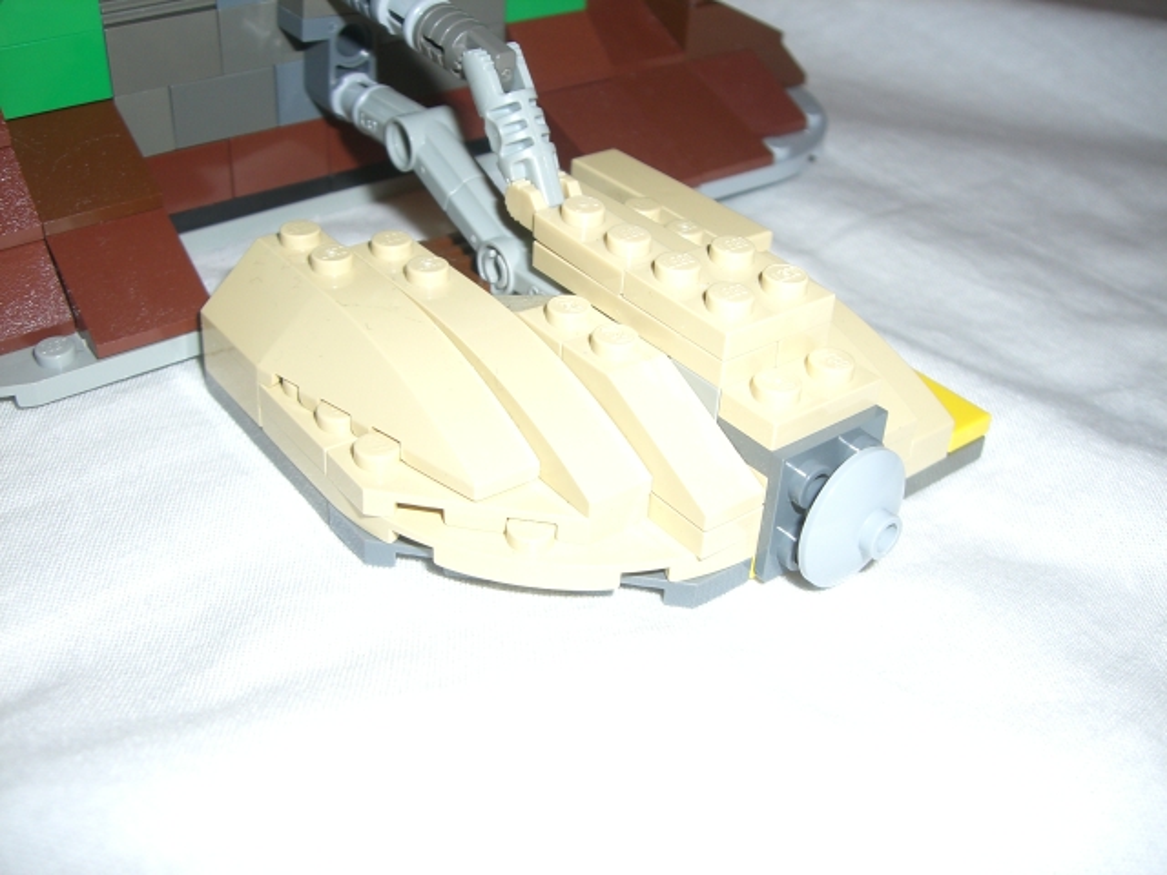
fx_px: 1281
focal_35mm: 38
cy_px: 438
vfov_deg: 37.7
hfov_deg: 49.0
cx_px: 584
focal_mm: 6.2
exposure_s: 1/60
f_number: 2.7
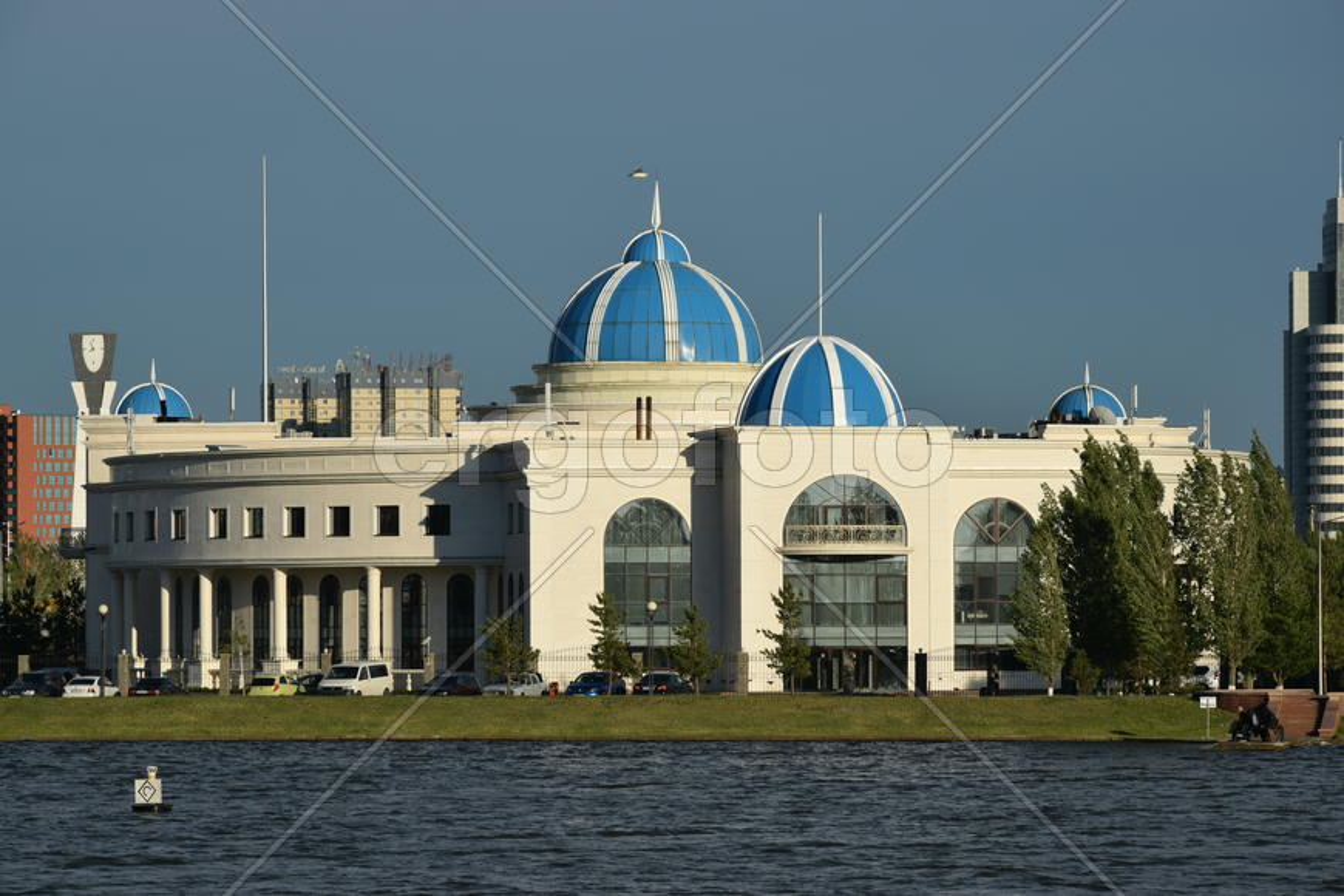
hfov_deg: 13.0
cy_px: 448
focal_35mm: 158
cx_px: 672
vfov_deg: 8.7
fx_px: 5880
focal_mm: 105
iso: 100
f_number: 10
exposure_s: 1/320
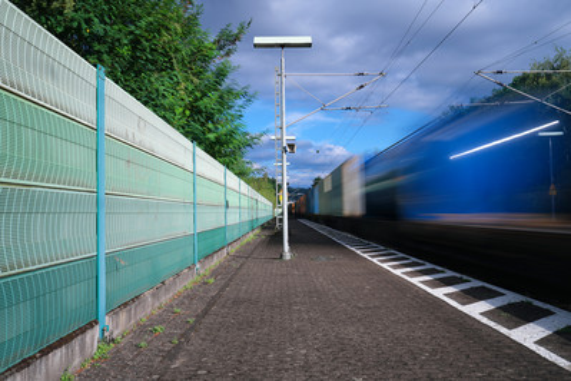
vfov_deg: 37.9
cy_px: 190
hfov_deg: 54.4
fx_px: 555
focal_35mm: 35
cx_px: 286
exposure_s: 1/4
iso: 100
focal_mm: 23
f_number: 6.4
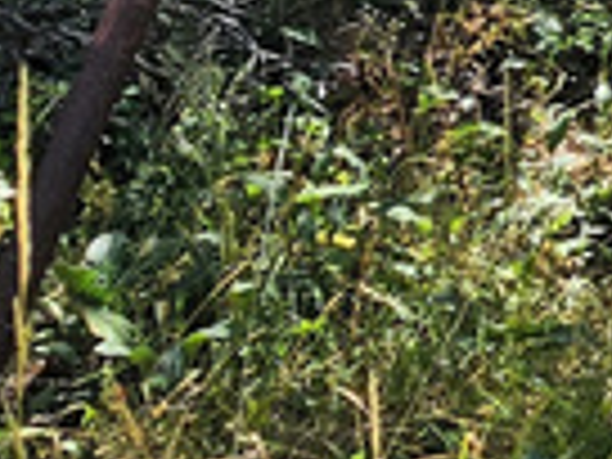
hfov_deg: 14.2
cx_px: 1436
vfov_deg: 14.6
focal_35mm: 98
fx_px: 1733
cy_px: -90
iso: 50
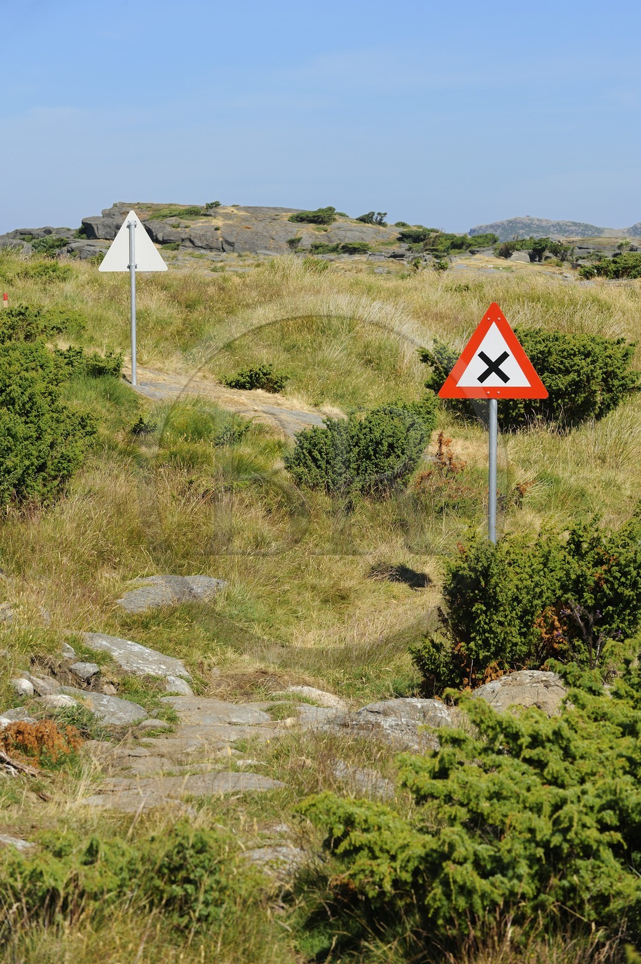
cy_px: 482
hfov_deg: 11.4
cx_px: 320
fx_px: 3210
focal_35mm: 120
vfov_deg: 17.1
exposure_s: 1/320
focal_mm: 120
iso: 200
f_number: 9
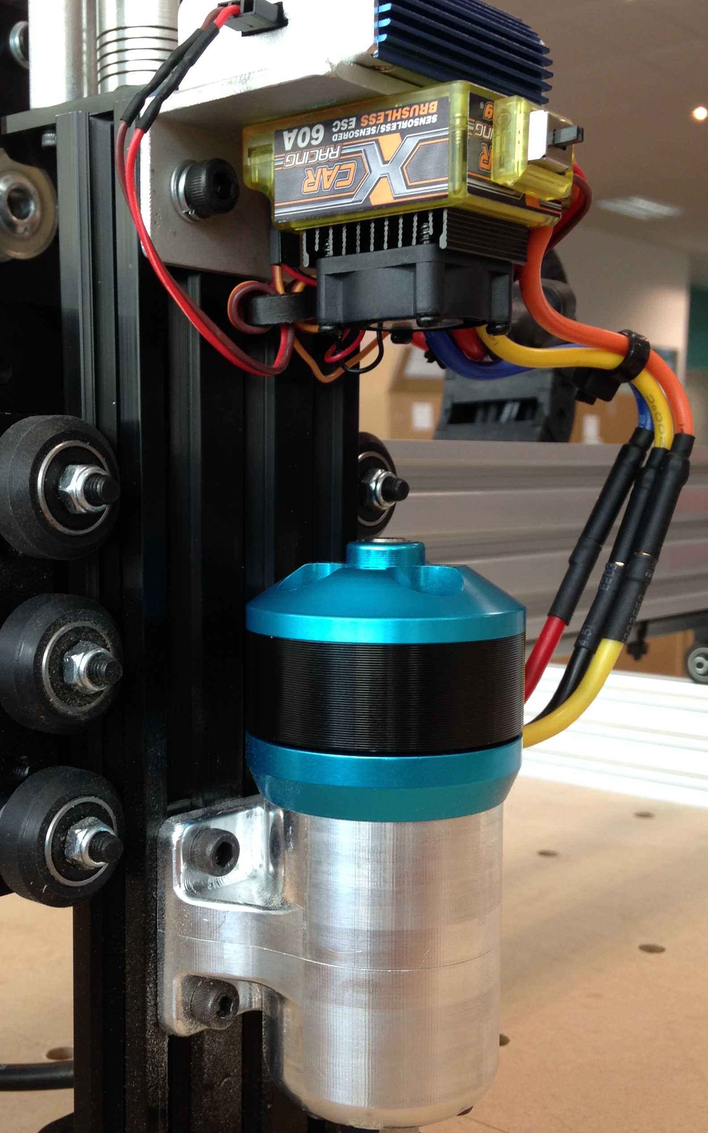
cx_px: 318
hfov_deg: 28.6
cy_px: 654
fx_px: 1389
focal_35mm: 45
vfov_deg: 44.2
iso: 50
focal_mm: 4.12
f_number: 2.4
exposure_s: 1/24
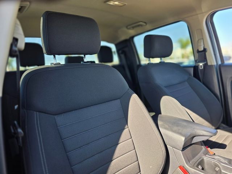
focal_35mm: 23
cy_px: 87
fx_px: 154
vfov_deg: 58.9
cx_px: 116
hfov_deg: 73.9
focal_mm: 6.3
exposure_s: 1/180
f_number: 1.7
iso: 40
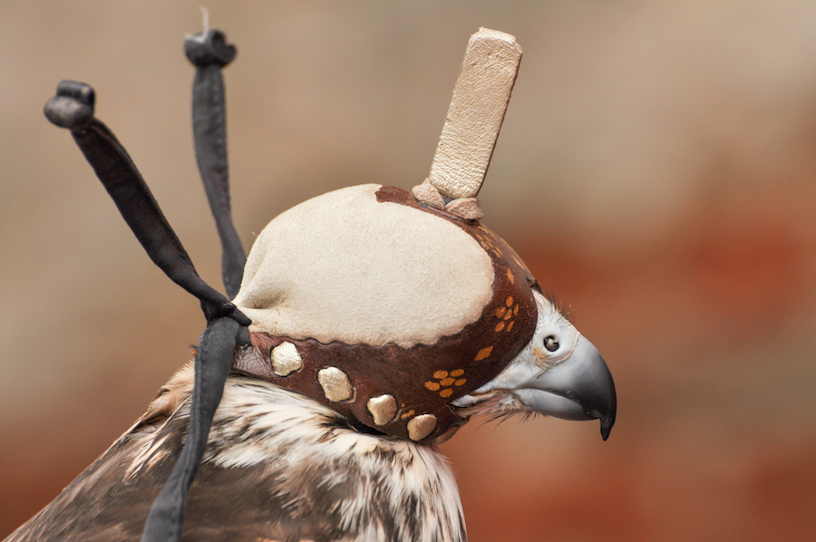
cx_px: 408
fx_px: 7472
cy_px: 271
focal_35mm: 330
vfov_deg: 4.2
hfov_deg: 6.3
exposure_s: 1/250
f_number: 8
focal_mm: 220
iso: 200
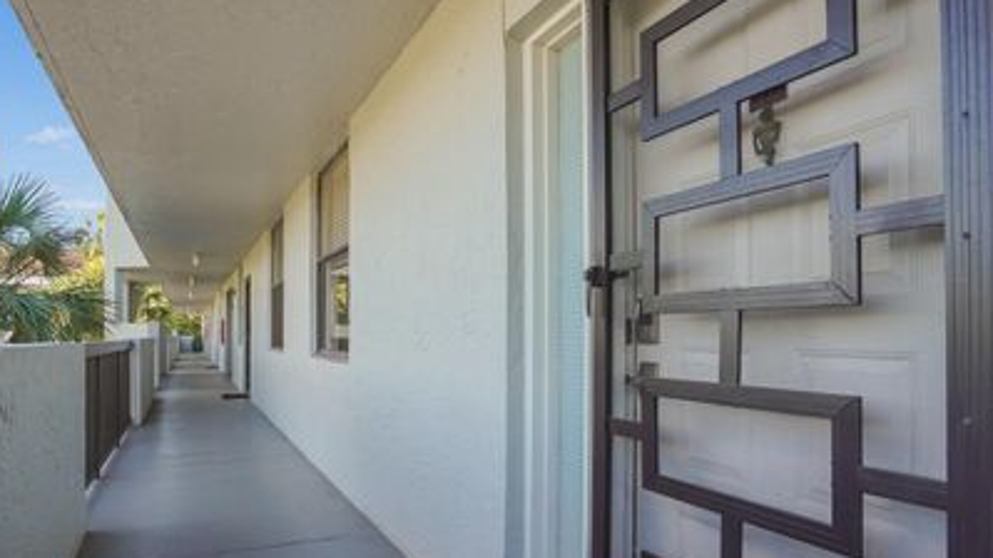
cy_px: 328
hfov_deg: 83.5
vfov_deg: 53.2
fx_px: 553
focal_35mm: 21
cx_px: 436
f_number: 8
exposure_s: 1/200
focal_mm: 16
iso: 800
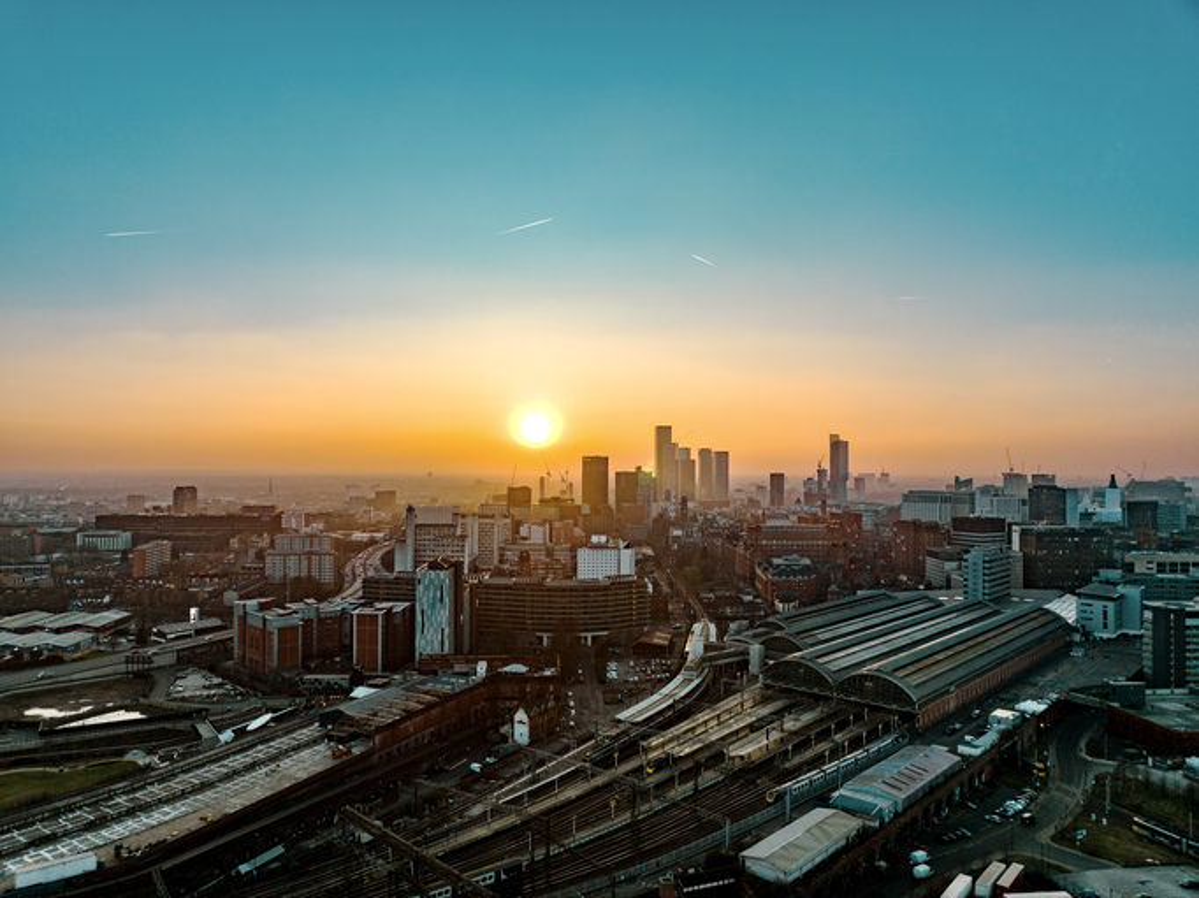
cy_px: 449
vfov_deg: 56.8
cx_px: 600
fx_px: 831
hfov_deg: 71.6
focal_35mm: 24
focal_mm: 12.29
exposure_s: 1/800
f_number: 2.8
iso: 150
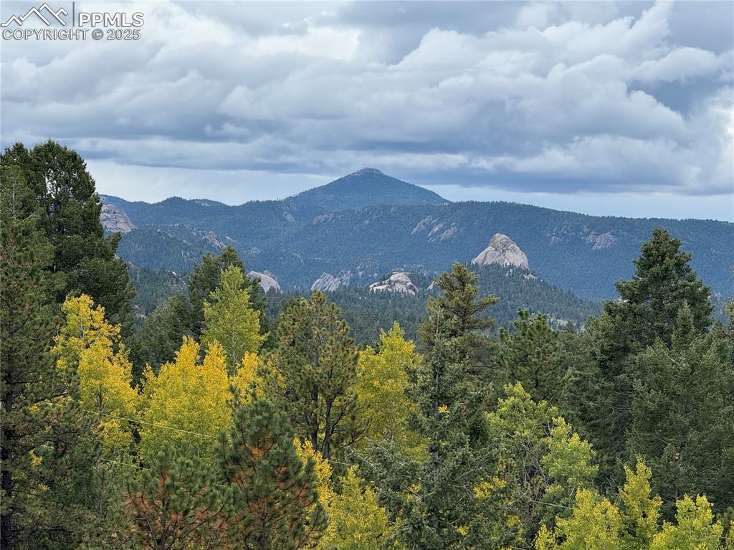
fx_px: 2543
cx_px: 367
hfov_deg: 16.4
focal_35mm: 120
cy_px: 275
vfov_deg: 12.3
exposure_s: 1/1206
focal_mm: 15.66
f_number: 2.8
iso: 64
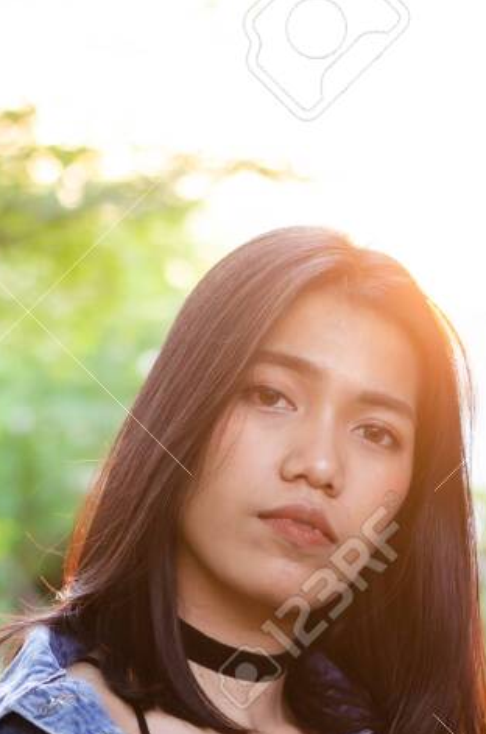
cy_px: 884
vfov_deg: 9.8
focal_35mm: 207
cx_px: 258
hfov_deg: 6.6
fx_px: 4210
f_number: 2.5
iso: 100
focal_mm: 50
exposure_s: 1/60
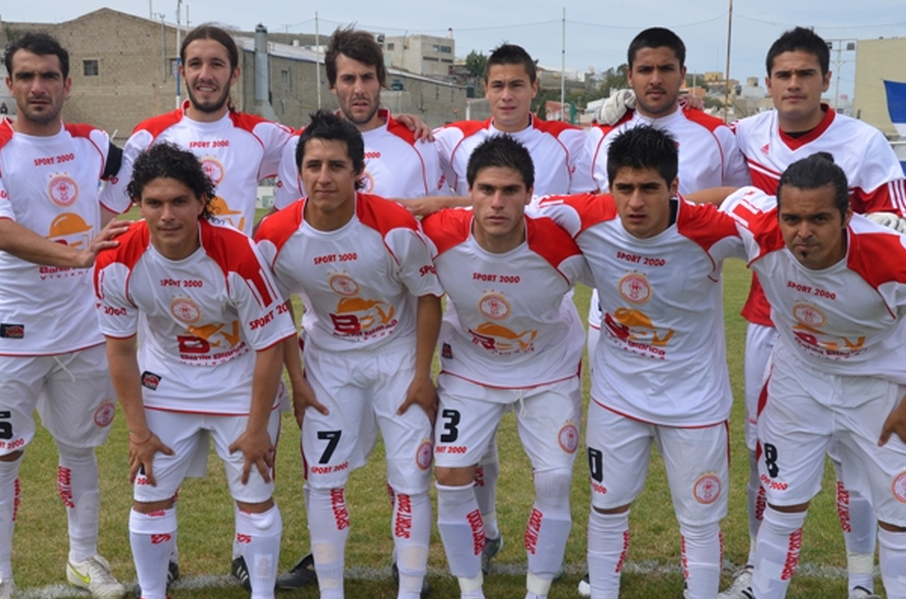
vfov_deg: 25.8
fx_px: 1306
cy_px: 343
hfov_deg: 38.3
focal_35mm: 52
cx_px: 445
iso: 100
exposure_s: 1/250
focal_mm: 26
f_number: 8
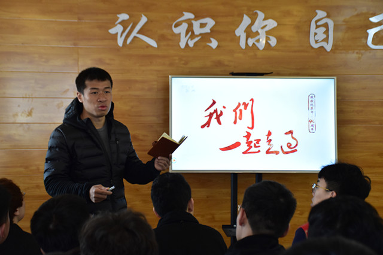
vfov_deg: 18.2
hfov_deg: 27.0
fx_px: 797
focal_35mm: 75
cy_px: 128
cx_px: 192
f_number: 5
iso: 1600
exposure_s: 1/100
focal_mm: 50
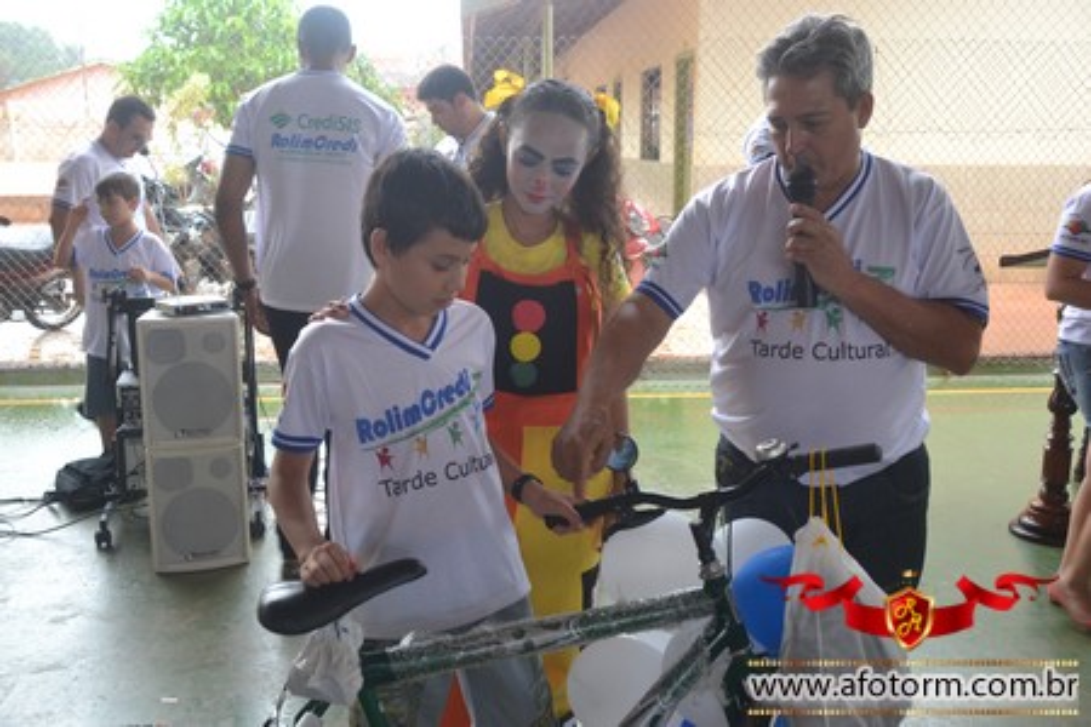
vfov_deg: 36.9
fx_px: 1091
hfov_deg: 53.1
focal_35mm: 36
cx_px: 546
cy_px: 364
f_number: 4.5
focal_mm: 24
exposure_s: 1/80
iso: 400
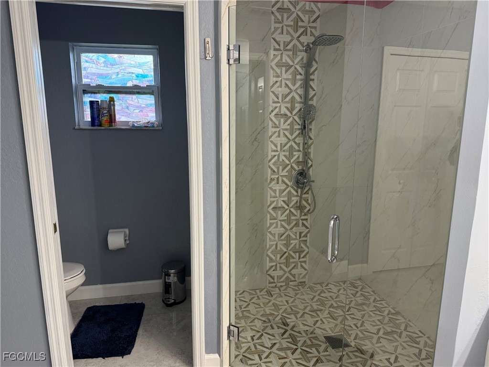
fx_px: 339
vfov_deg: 56.8
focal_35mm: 24
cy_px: 184
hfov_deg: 71.6
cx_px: 244
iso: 320
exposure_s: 1/120
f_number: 1.78
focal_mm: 6.76
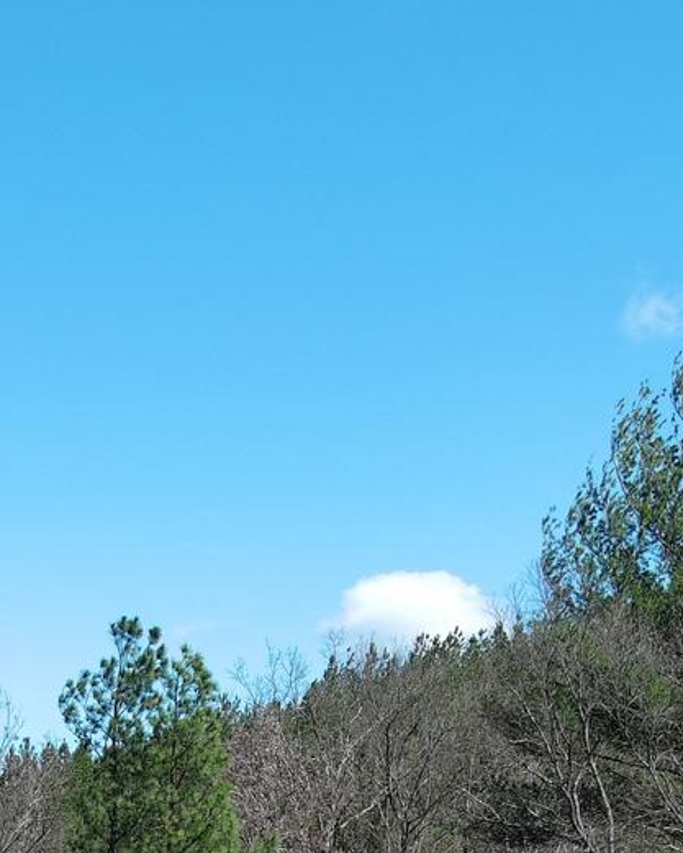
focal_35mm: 107
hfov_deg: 14.4
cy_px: 1070
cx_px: 195
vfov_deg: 17.0
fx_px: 2703
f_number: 2.8
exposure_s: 1/909
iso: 100
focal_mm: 10.57
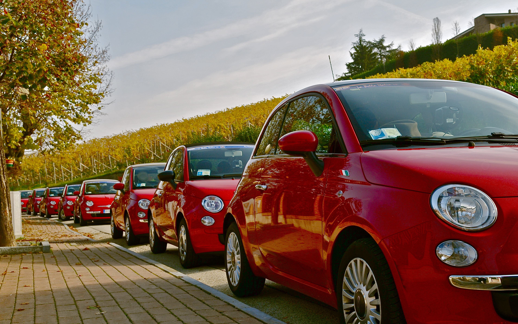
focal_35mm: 48
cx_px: 286
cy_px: 188
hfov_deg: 41.8
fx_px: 678
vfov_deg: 26.8
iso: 200
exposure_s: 1/200
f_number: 7.1
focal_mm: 28
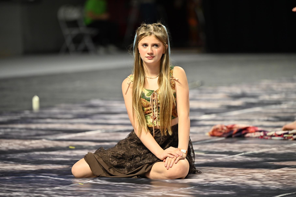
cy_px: 98
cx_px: 148
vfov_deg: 6.9
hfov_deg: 10.3
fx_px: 1643
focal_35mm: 200
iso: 1600
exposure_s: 1/1000
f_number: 2.8
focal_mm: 200
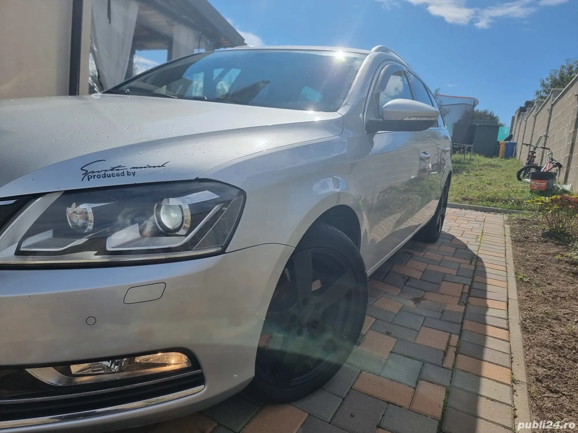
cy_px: 216
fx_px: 401
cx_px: 289
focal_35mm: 24
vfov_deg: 56.8
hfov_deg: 71.6
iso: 50
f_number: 1.8
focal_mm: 6.7
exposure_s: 1/1772
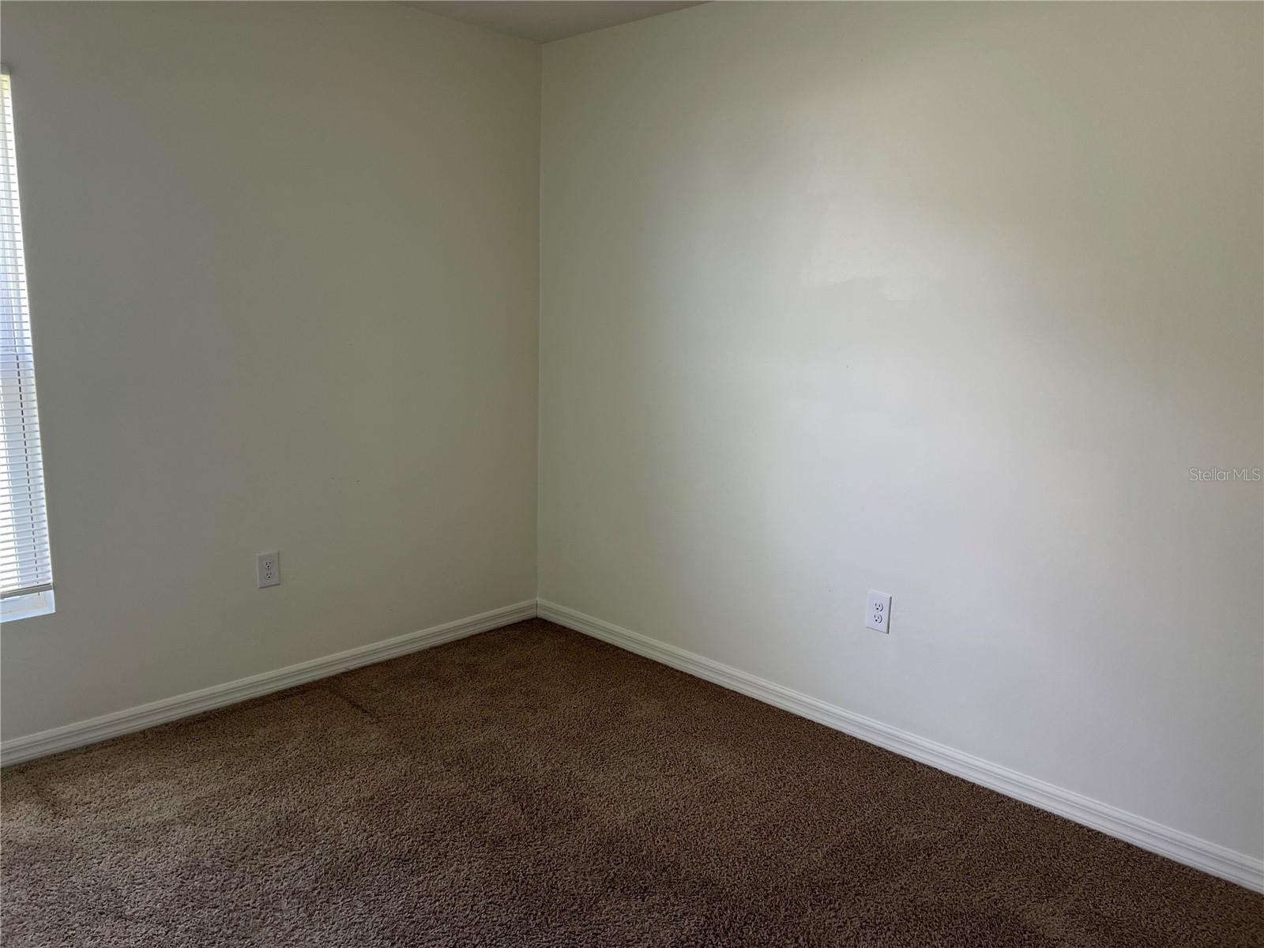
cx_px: 632
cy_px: 474
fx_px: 949
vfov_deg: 53.1
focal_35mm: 26
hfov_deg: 67.3
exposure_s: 1/60
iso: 64
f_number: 1.5
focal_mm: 5.7
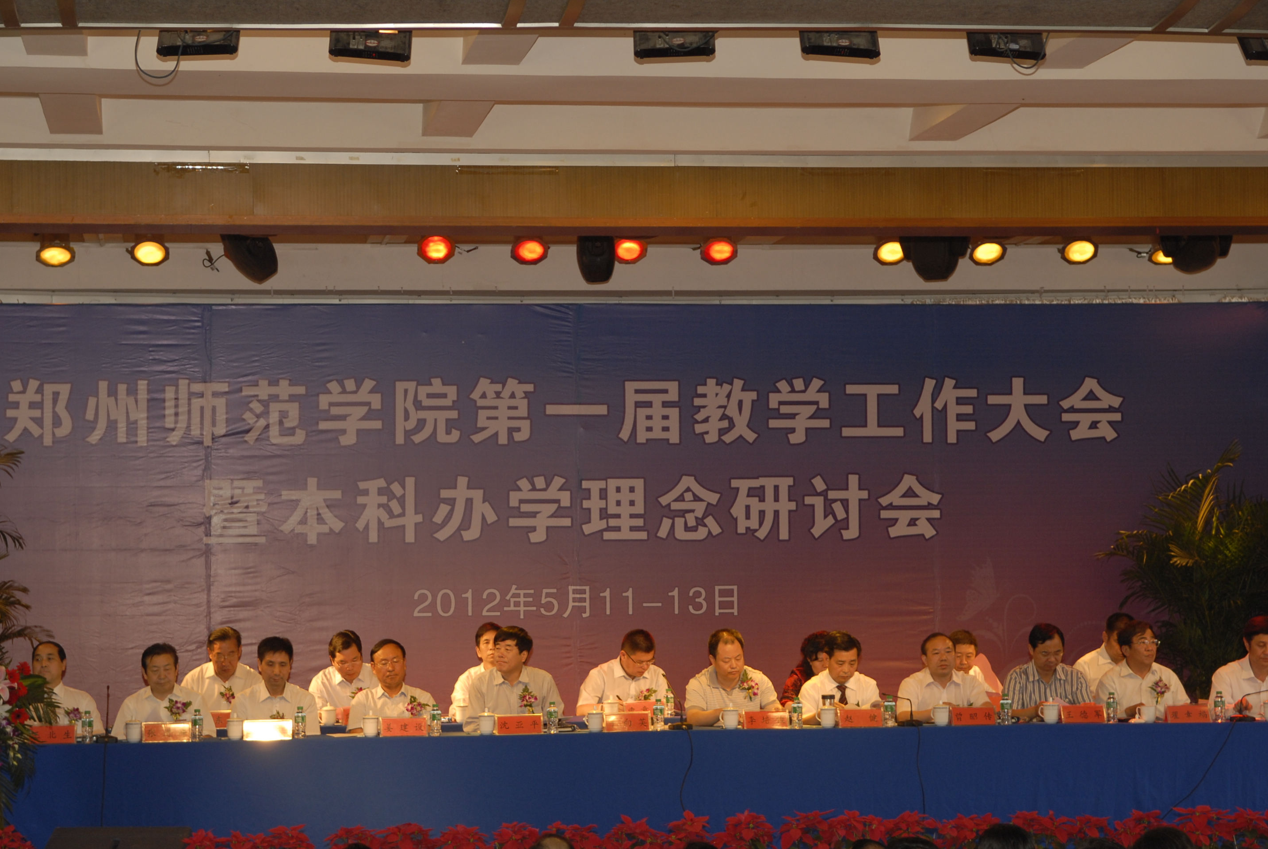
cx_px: 584
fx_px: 2856
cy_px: 462
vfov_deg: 16.9
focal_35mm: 81
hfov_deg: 25.0
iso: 200
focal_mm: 40
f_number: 2.8
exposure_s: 1/60
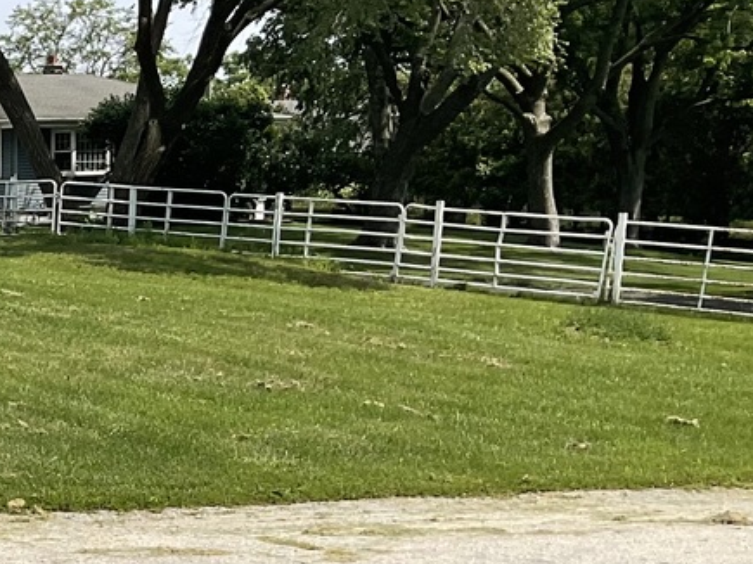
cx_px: -407
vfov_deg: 15.1
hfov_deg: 18.0
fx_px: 2088
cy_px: 569
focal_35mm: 96
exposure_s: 1/1626
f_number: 1.8
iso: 16
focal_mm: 3
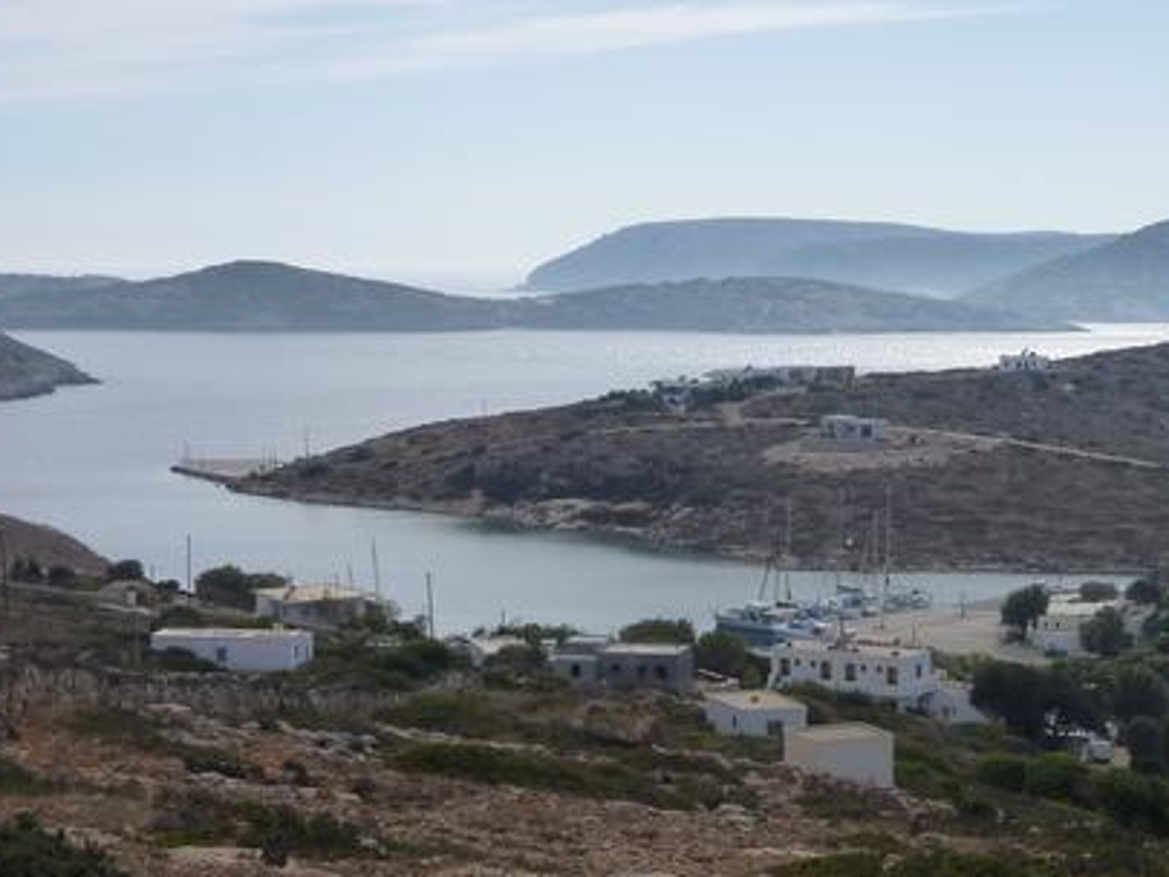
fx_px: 2534
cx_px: 699
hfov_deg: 25.9
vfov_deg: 19.6
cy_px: 473
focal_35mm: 75
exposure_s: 1/640
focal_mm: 6.8
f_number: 5.6
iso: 125
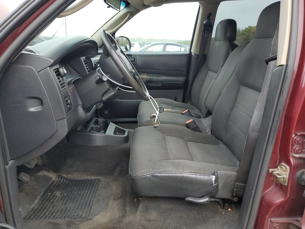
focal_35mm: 26
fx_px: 229
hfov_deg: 67.3
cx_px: 152
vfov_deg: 53.1
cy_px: 114
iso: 50
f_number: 1.5
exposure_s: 1/385
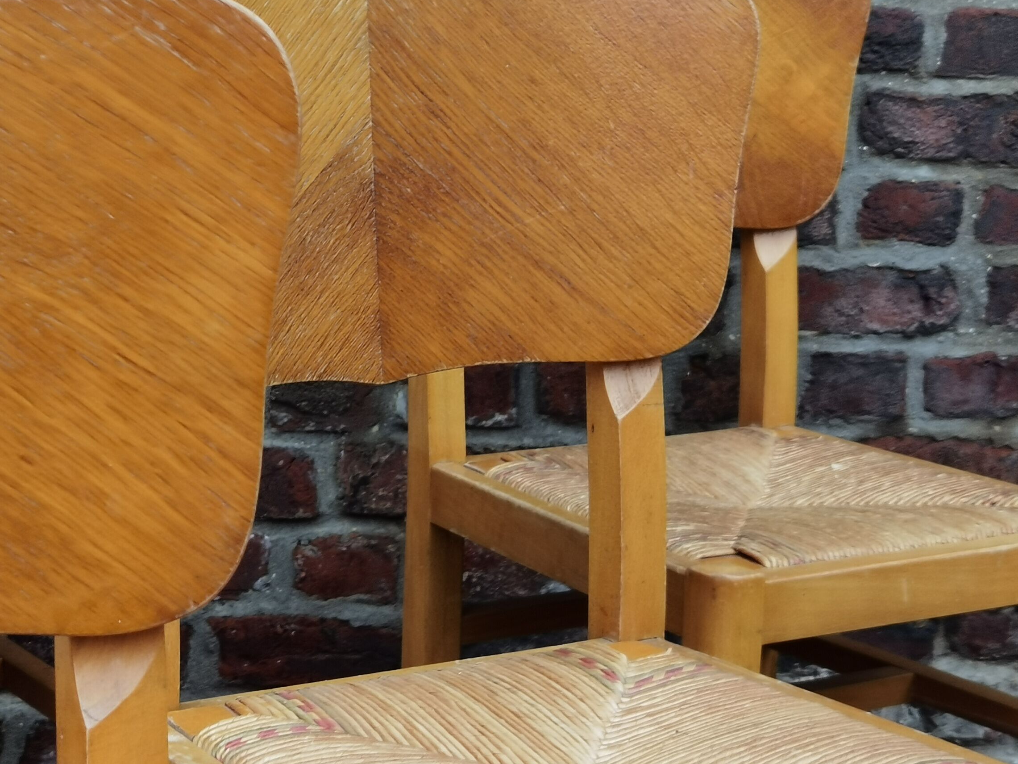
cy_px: 340
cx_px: 186
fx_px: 2323
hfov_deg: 24.3
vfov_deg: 18.7
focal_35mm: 79
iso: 50
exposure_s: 1/100
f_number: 1.9
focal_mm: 6.71
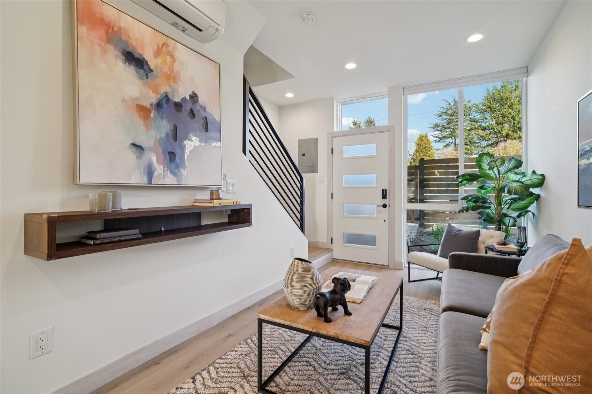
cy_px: 197
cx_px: 296
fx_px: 263
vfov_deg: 73.7
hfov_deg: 96.7
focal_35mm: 16
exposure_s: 1/80
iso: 1600
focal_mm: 16
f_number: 8
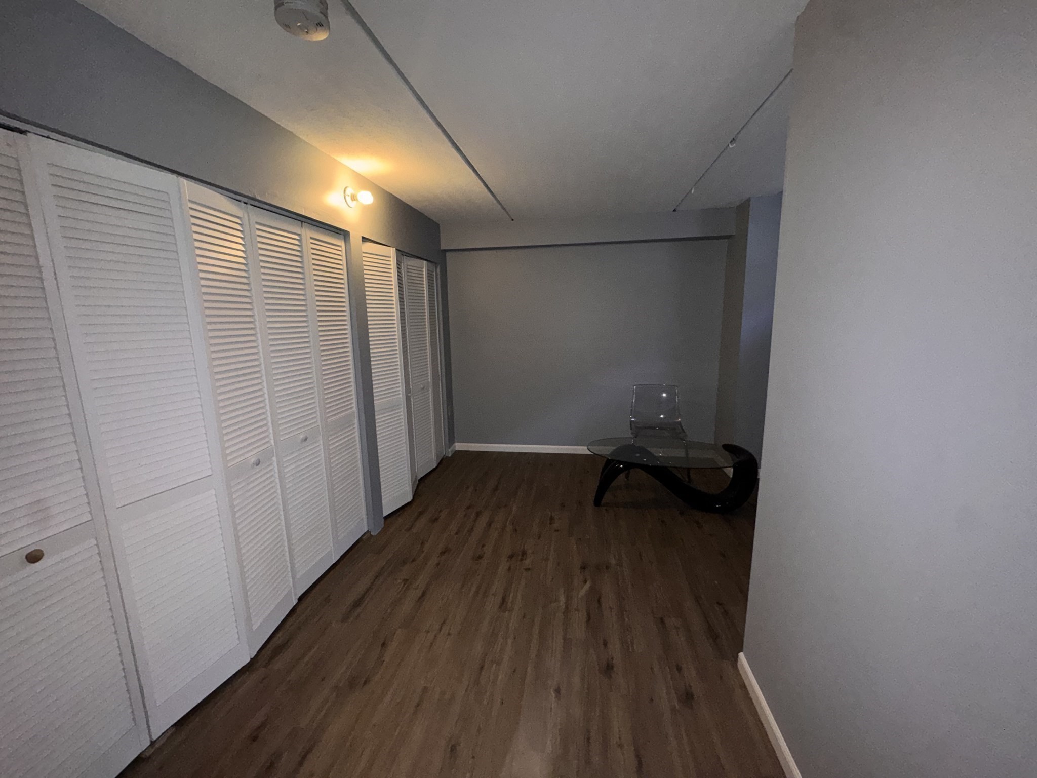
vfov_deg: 85.7
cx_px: 518
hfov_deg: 102.1
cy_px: 389
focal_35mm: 14
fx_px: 419
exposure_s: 1/40
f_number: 2.2
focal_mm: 2.22
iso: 200
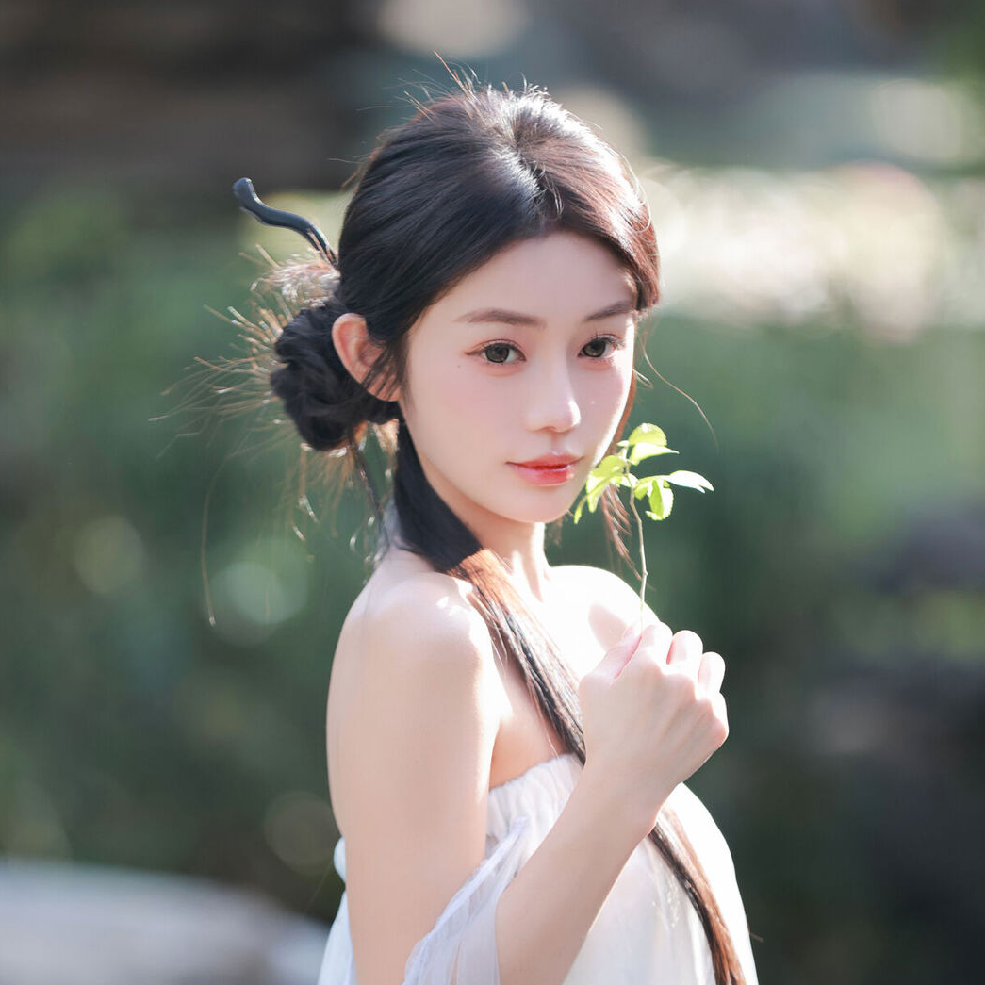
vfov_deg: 6.9
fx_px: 8209
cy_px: 678
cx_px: 493
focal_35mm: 255
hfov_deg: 6.9
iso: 500
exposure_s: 1/800
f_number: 2.8
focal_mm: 200
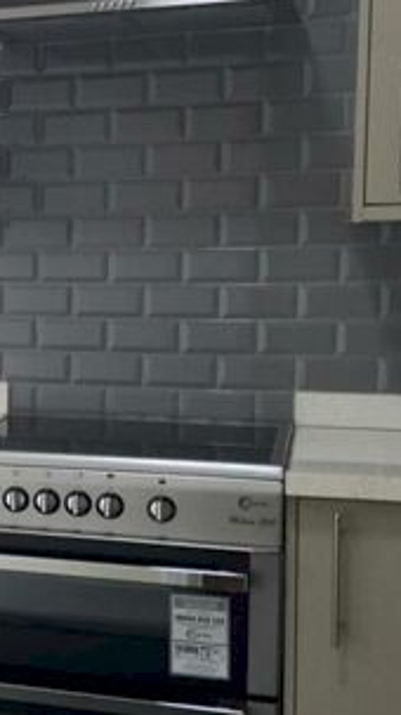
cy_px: 386
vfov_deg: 29.0
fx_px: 1383
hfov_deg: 14.5
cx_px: -316
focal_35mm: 73
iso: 125
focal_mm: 4.15
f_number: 2.2
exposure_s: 1/30
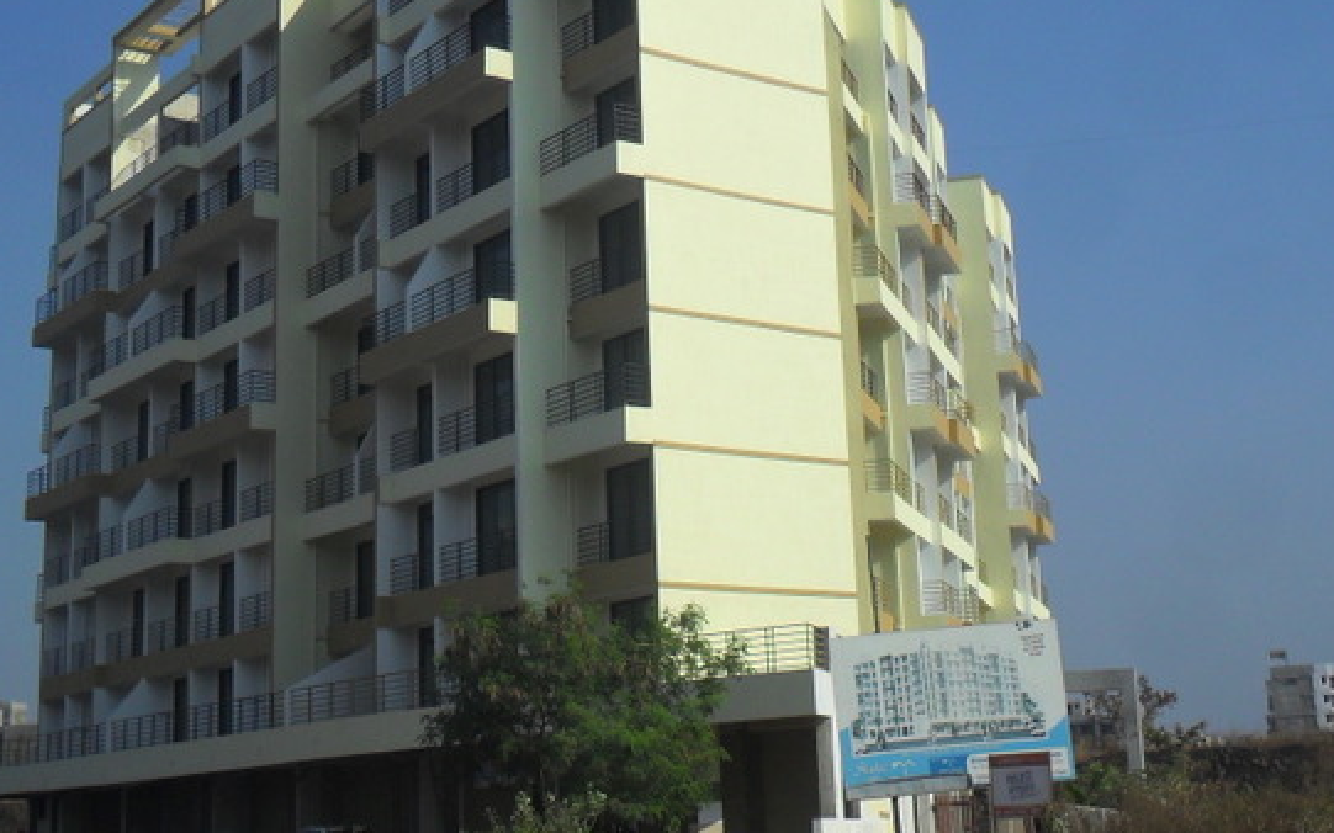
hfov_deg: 35.1
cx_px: 631
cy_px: 330
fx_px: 2108
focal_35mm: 58
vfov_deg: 22.3
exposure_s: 1/250
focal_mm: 6.6
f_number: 10.1
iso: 100
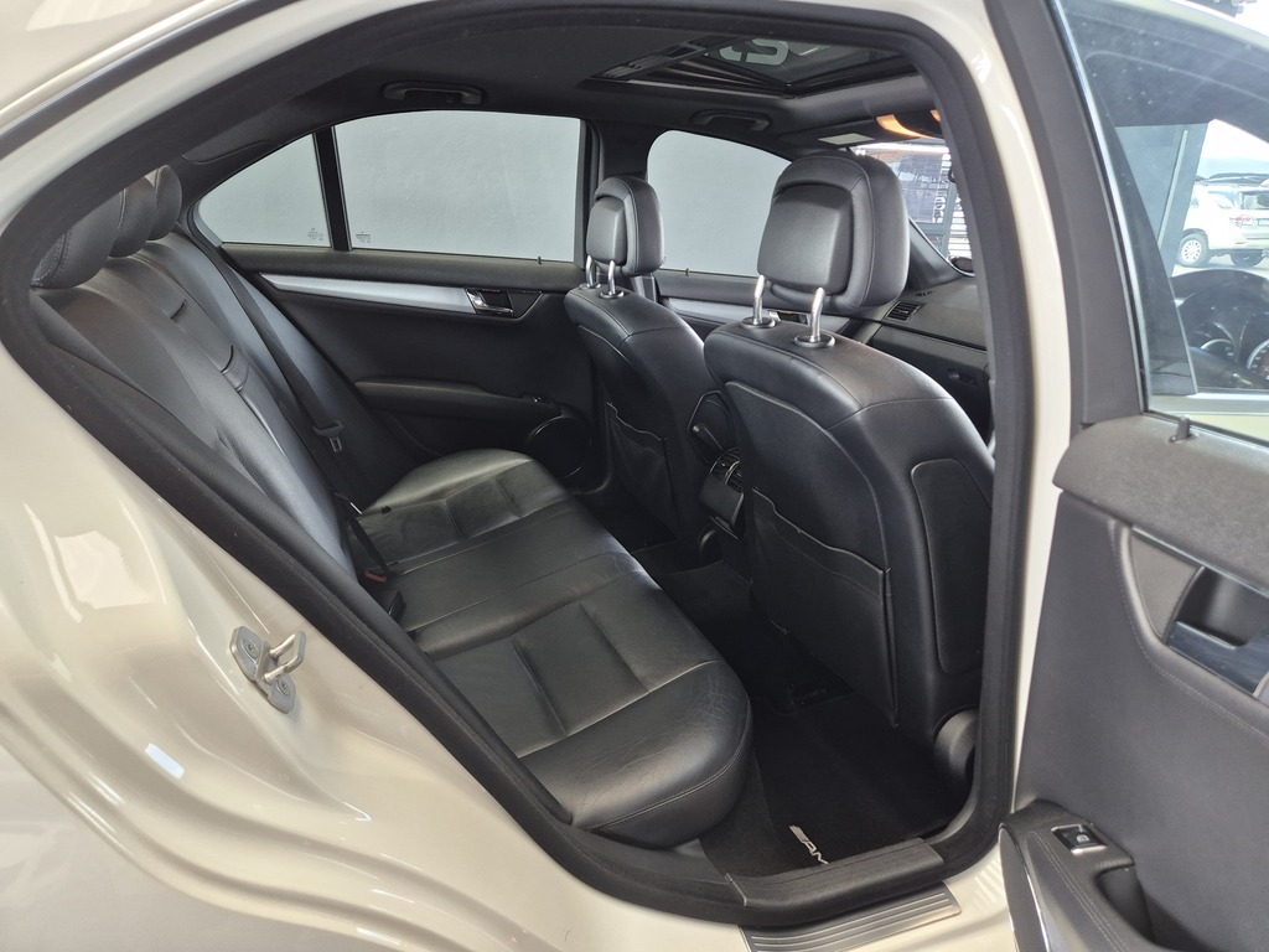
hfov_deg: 73.9
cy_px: 476
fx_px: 843
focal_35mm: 23
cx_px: 634
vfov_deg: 58.9
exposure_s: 1/100
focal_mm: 5.4
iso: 250
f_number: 1.8
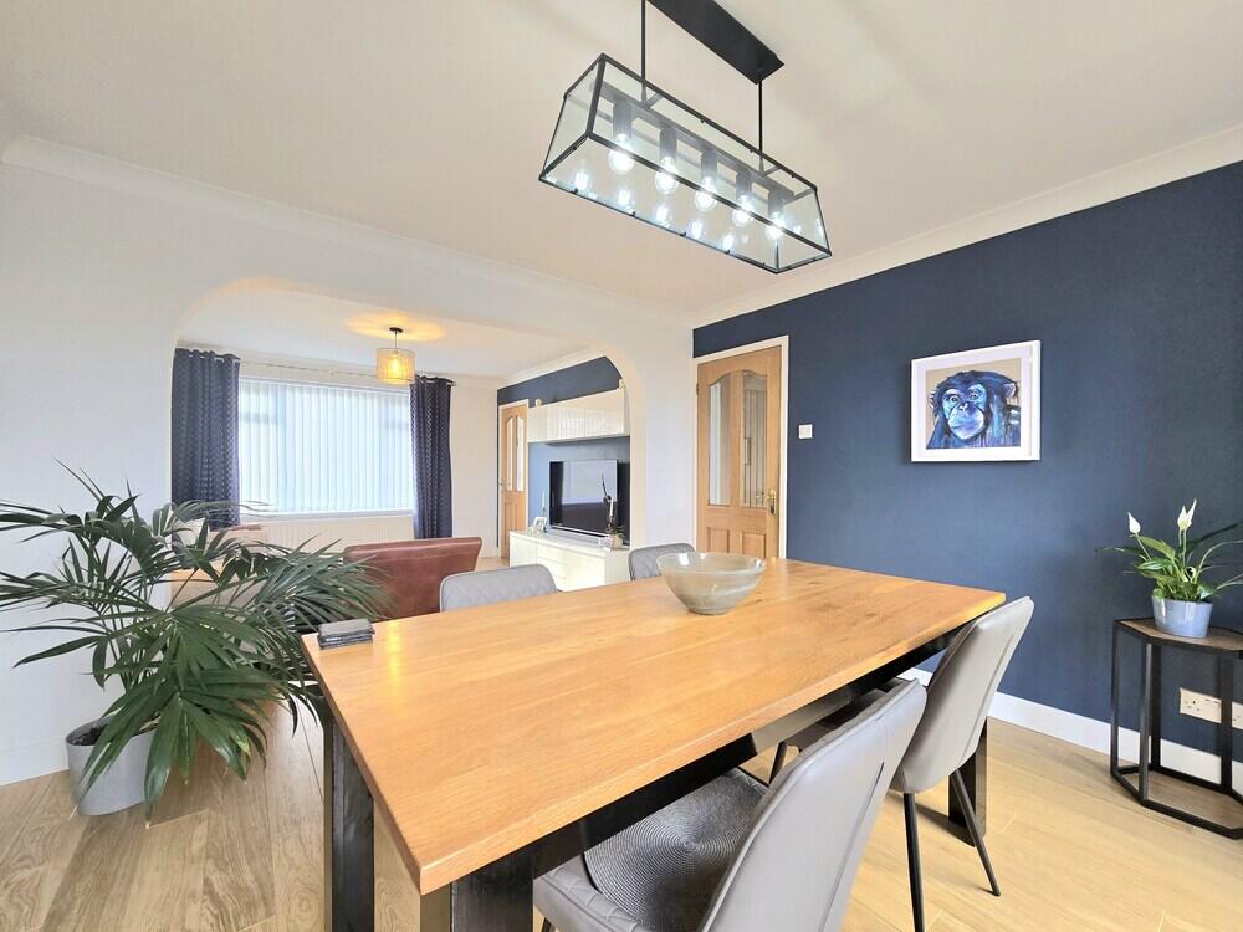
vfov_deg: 89.9
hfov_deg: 106.2
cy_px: 466
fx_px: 467
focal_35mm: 13
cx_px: 622
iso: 64
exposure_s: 1/50
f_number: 2.2
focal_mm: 2.2
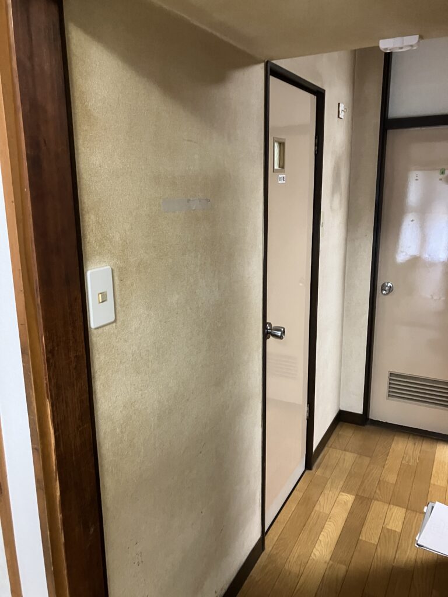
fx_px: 483
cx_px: 224
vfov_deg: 63.4
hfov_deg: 49.7
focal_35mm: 28
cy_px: 298
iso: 320
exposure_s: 1/33
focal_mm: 3.99
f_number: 1.8
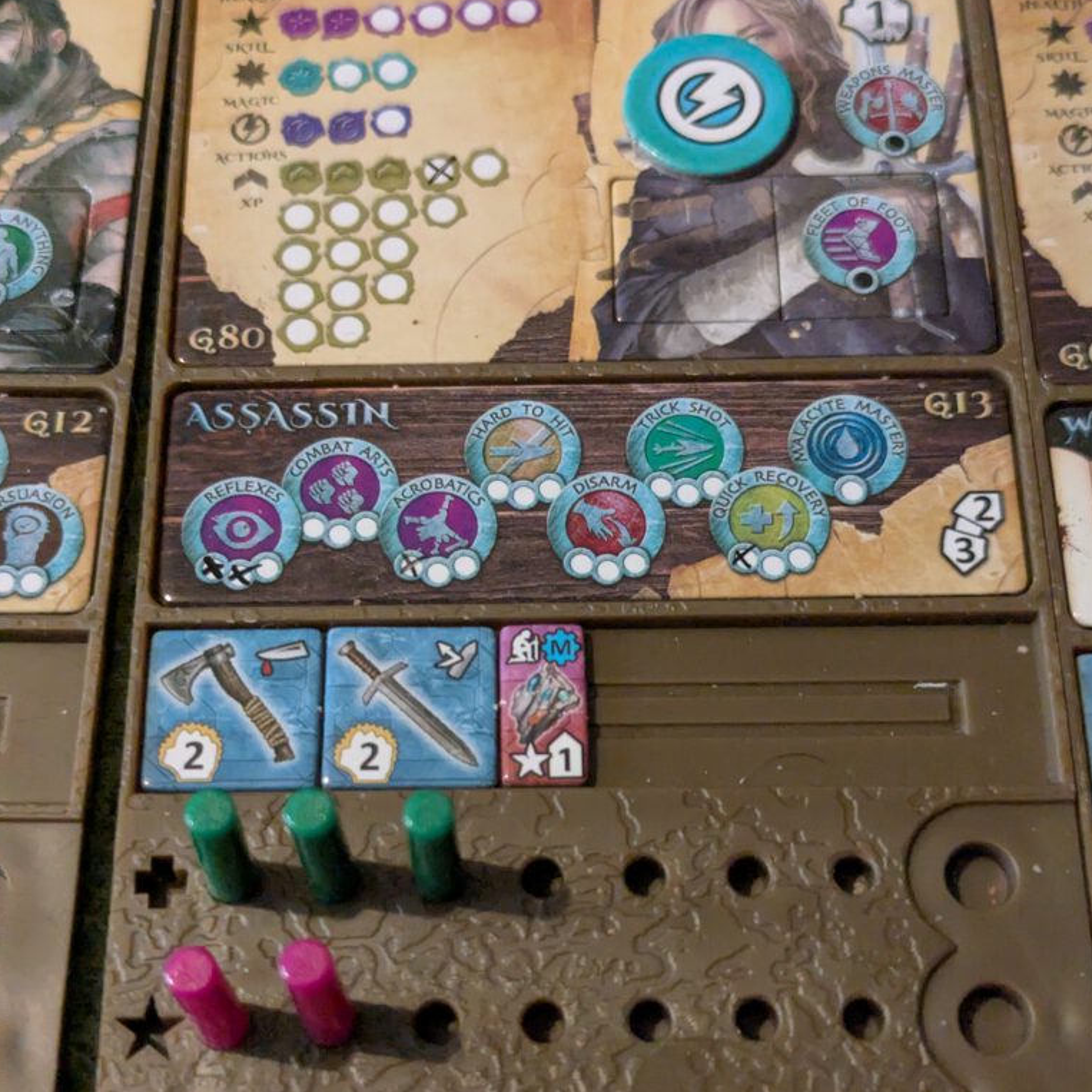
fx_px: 2034
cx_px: 549
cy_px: 580
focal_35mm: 57
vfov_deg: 30.0
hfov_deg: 30.0
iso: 2442
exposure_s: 1/77.3
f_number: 1.85
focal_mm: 6.81
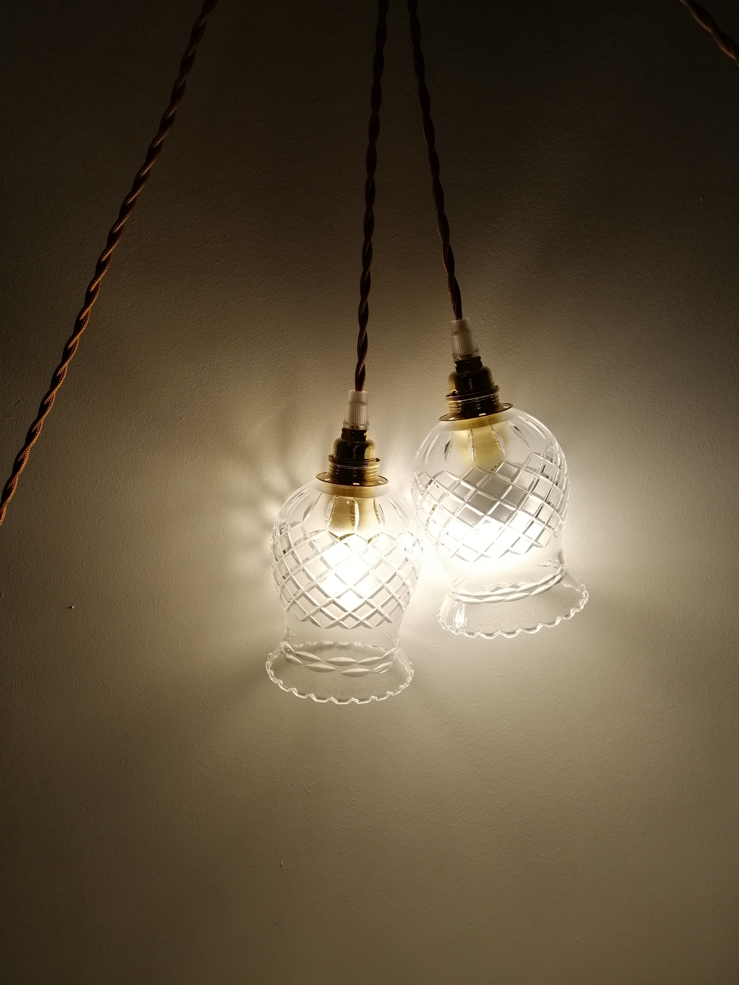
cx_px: 370
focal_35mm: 27
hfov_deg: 51.4
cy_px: 492
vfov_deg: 65.3
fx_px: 769
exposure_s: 1/456
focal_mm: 3.95
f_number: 1.8
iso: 50
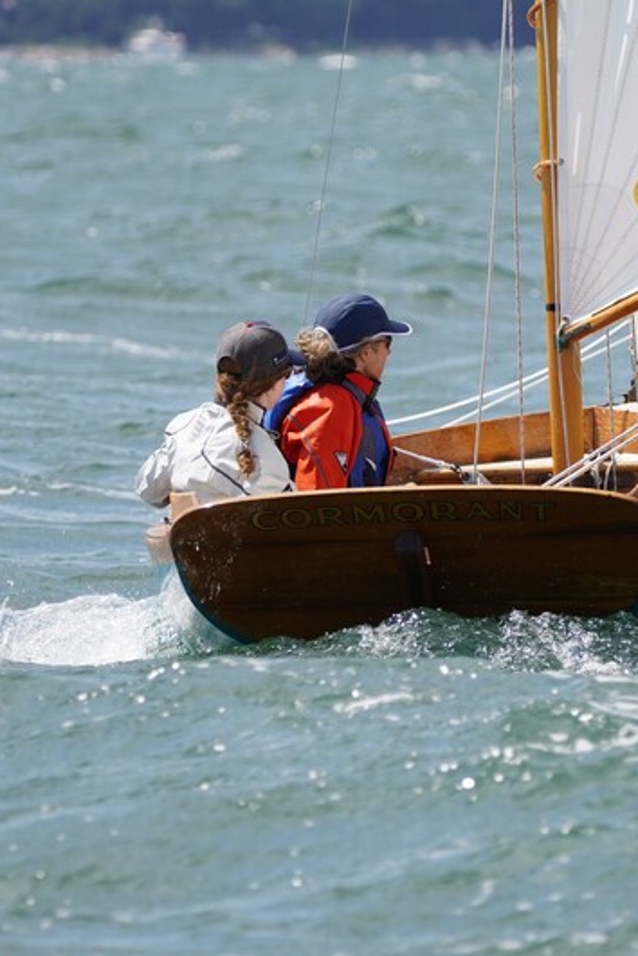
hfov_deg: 2.6
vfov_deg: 3.8
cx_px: 553
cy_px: 478
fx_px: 14301
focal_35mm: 538
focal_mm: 238
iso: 320
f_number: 5.6
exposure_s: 1/1600
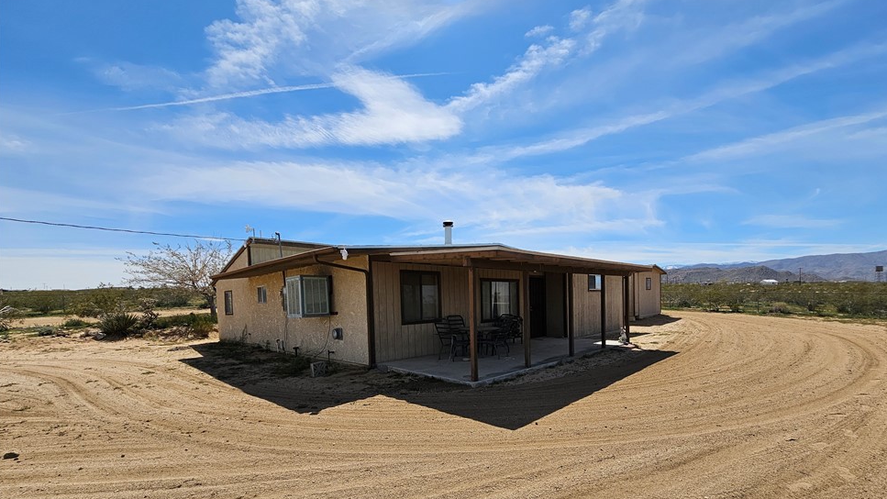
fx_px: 353
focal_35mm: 15
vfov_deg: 69.2
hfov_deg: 102.9
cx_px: 466
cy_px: 318
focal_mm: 2.2
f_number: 2.2
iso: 50
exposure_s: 1/4222
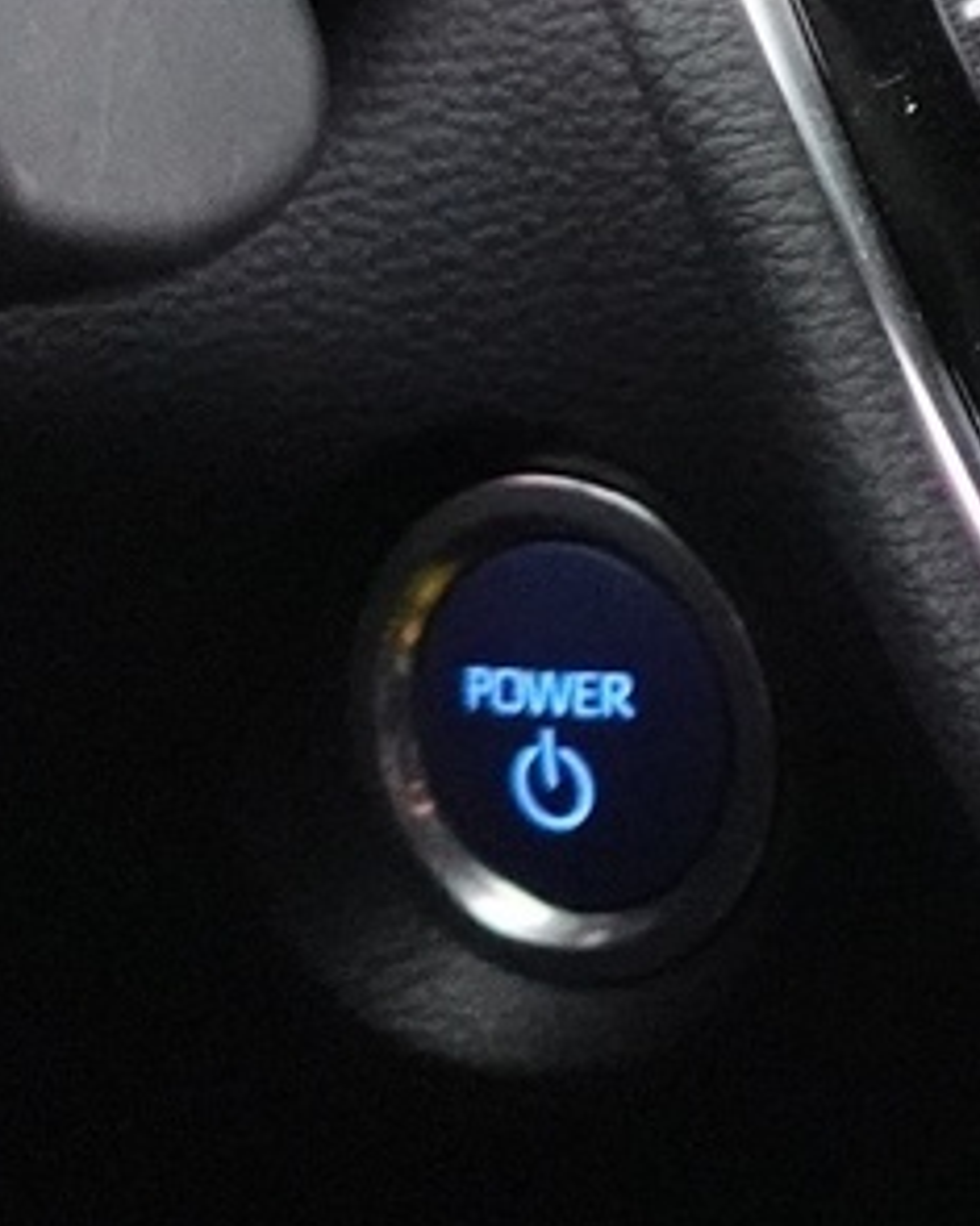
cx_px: 2798
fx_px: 4498
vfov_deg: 14.5
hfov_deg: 9.9
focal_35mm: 124
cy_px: -626
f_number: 1.8
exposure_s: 1/40
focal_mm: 9.4
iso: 3200
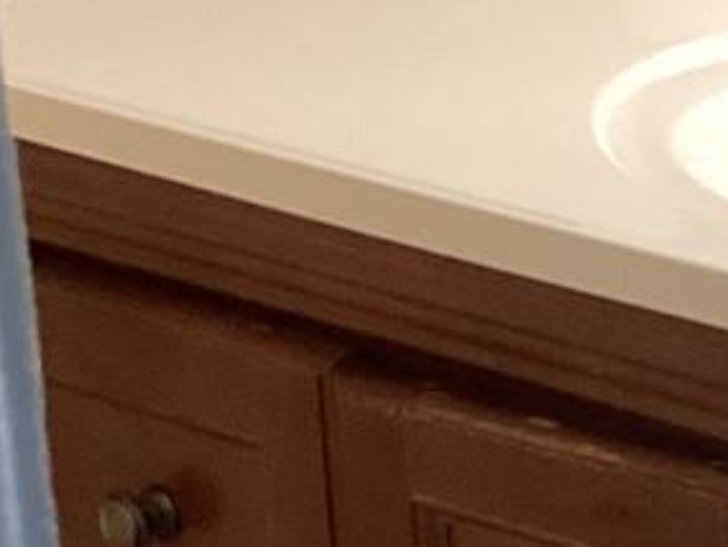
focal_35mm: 174
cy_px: 575
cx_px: 1121
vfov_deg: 8.5
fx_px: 3661
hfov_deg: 10.9
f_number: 2.4
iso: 250
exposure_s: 1/60
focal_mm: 3.3
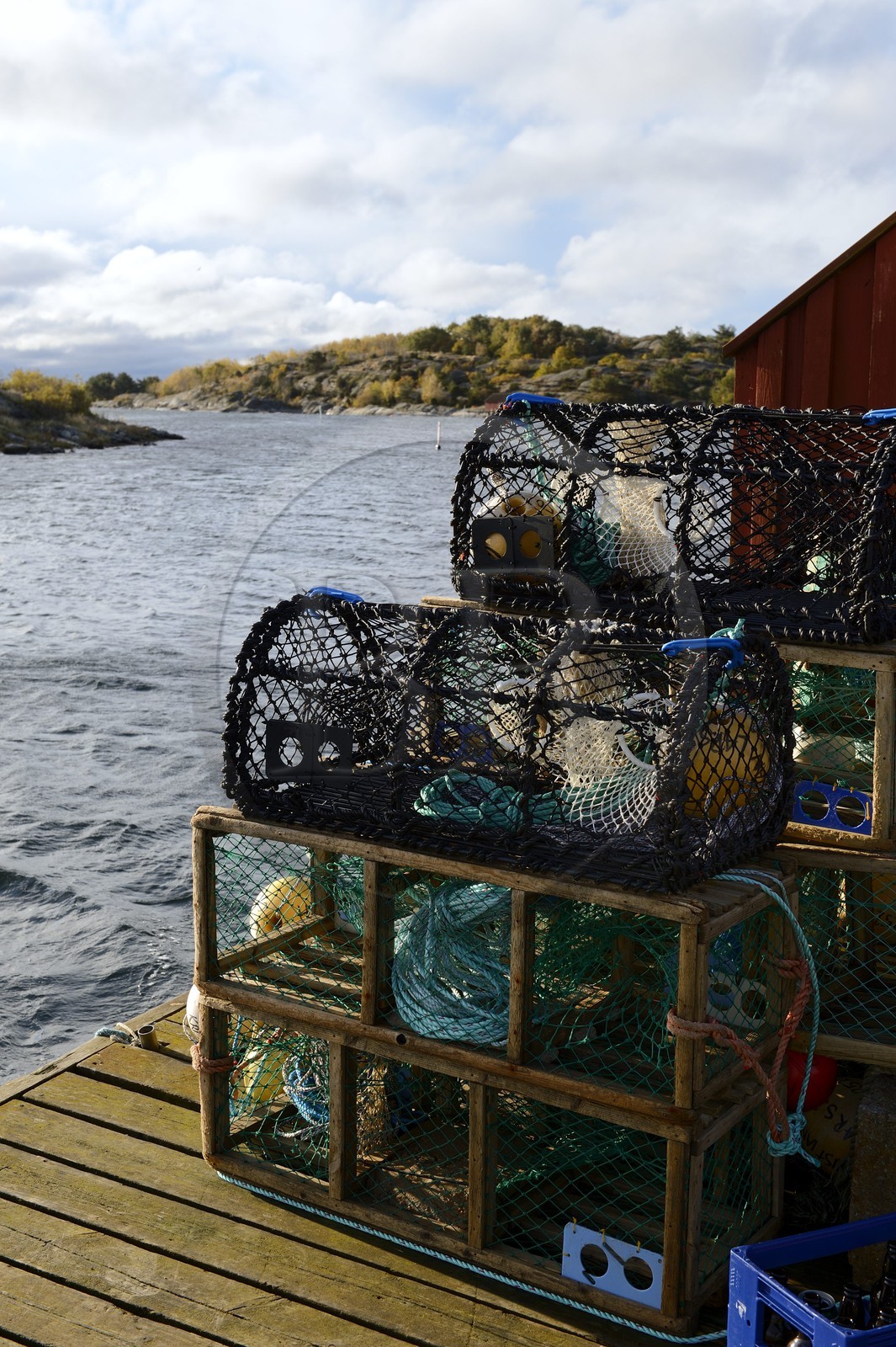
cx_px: 448
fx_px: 1682
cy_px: 674
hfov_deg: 29.8
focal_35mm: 45
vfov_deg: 43.6
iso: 200
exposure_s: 1/250
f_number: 9
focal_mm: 45
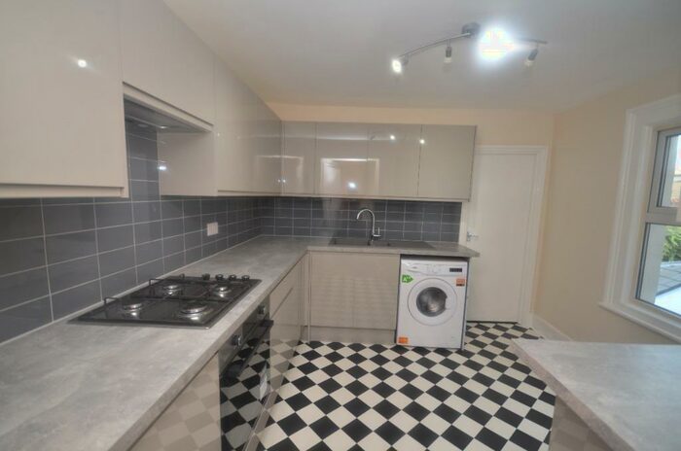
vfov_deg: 77.1
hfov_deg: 100.5
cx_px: 340
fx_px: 283
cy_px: 226
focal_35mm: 15
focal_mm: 10
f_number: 4.5
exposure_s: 1/80
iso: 200
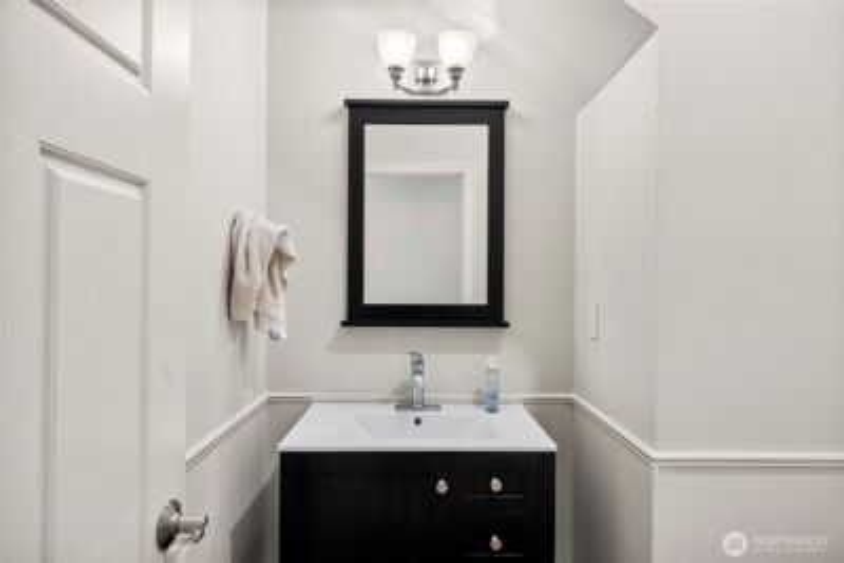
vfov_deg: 59.5
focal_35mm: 21
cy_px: 282
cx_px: 422
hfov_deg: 81.2
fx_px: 492
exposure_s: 1/60
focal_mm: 21
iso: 320
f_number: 7.1
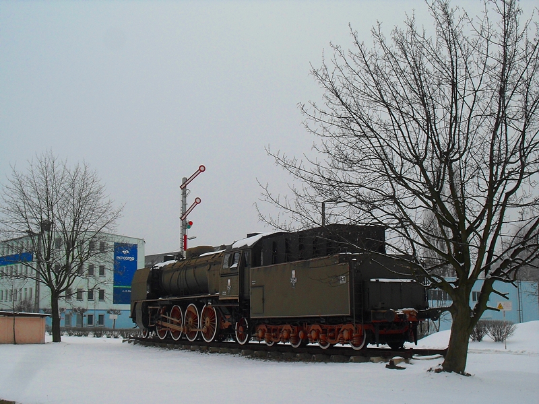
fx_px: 763
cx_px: 270
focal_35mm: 49
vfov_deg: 29.7
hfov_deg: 38.9
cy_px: 202
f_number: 9.1
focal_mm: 8.1
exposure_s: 1/60
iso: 80
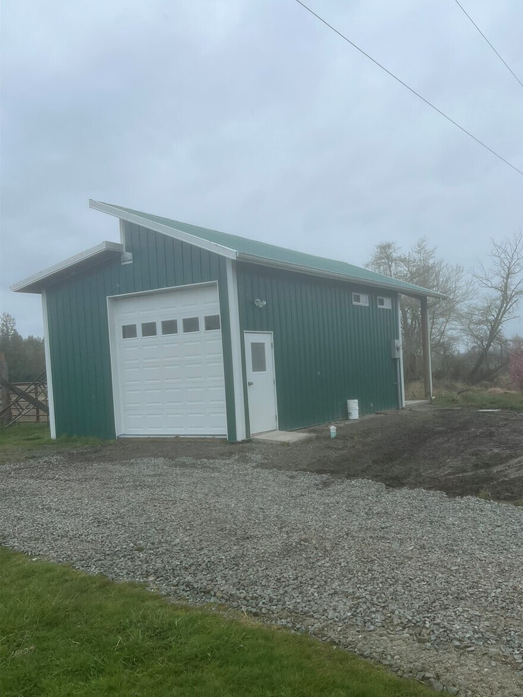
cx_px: 321
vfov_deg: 56.7
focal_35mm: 32
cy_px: 381
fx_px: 644
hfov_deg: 43.9
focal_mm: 5.7
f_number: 1.5
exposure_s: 1/1724
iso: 50
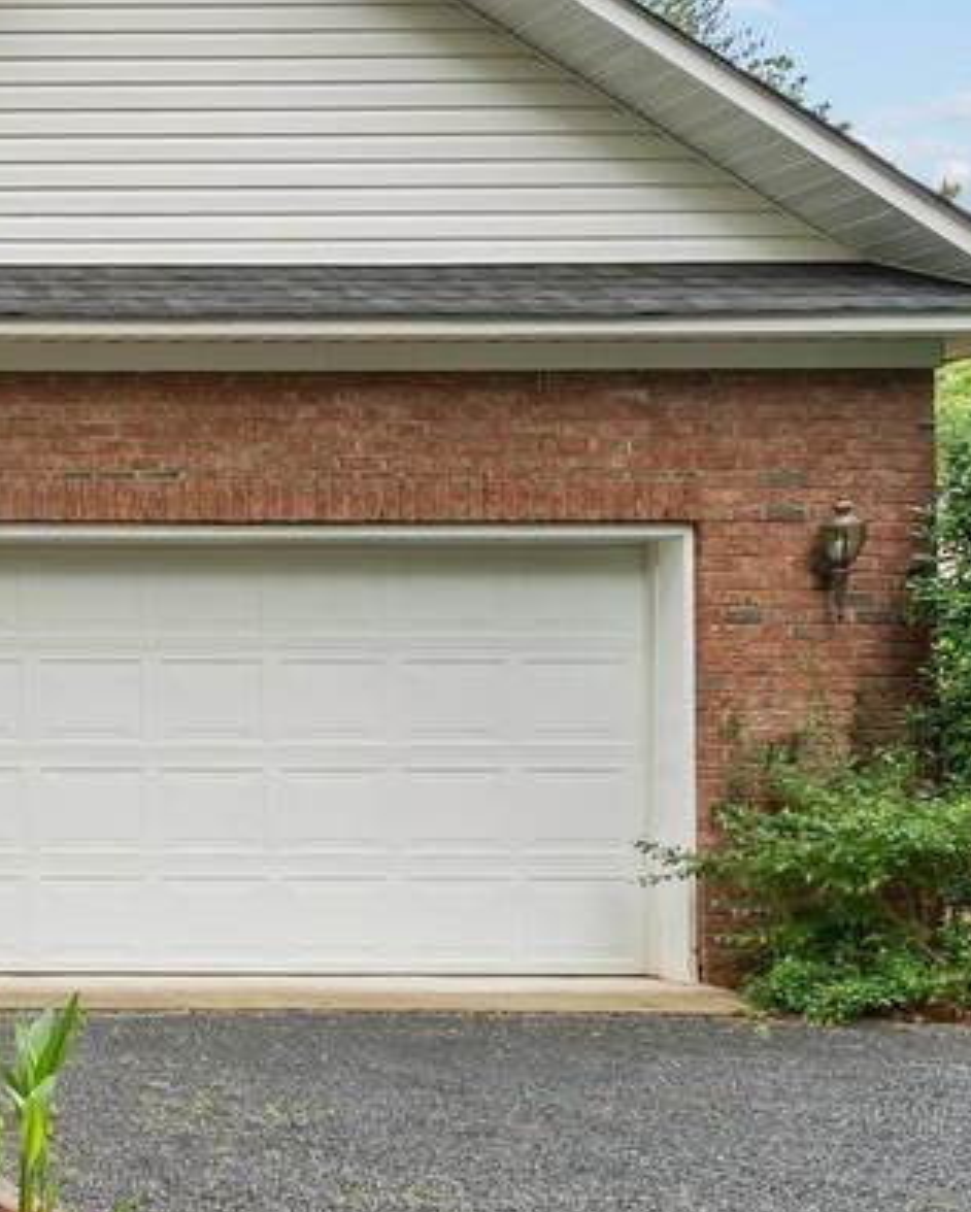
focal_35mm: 49
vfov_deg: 37.6
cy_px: 821
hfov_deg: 21.0
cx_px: -776
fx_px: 1759
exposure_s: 1/320
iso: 400
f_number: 8
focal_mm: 16
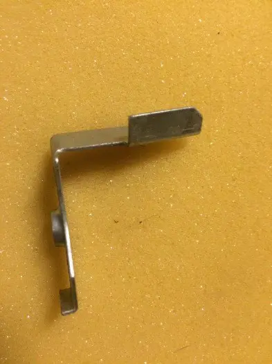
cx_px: 136
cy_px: 182
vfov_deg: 61.7
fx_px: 304
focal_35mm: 29
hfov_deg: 48.2
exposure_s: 1/25
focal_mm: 4.15
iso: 320
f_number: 2.2
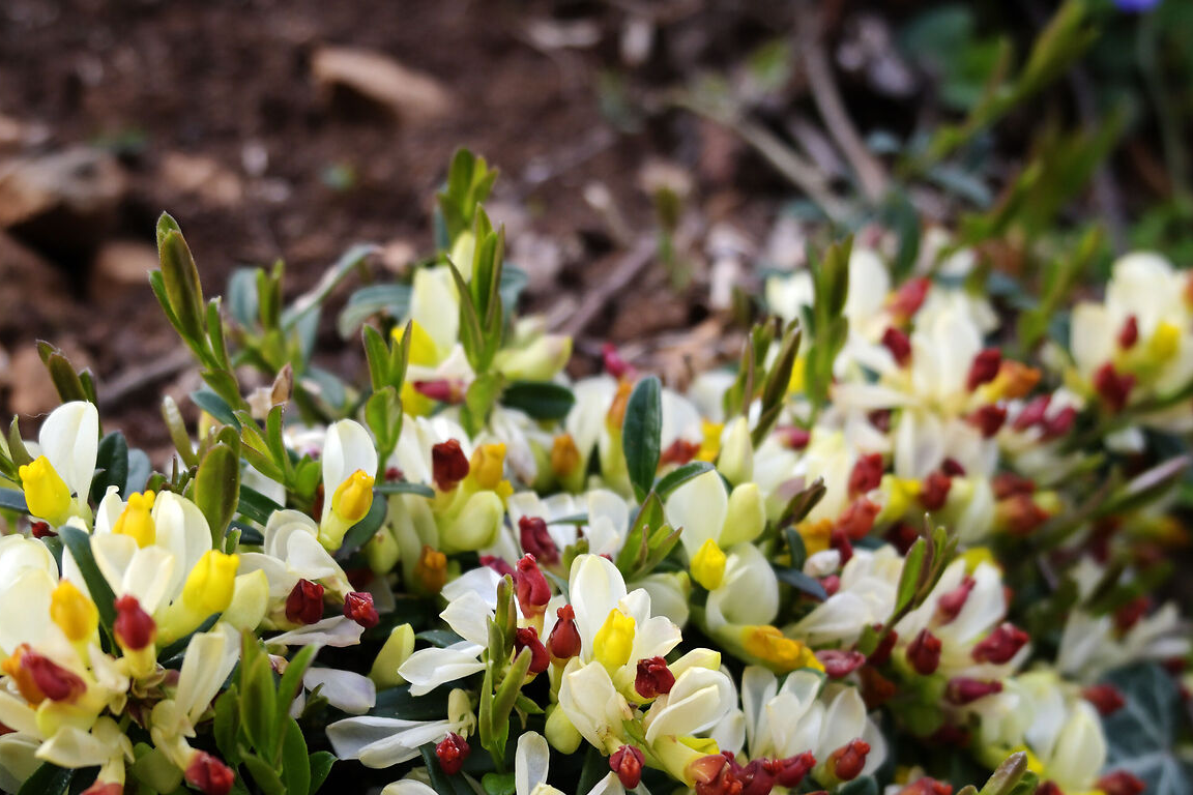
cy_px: 803
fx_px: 1657
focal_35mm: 50
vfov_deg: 25.6
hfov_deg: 39.6
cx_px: 548
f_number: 3.5
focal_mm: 16
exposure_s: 1/200
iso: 100
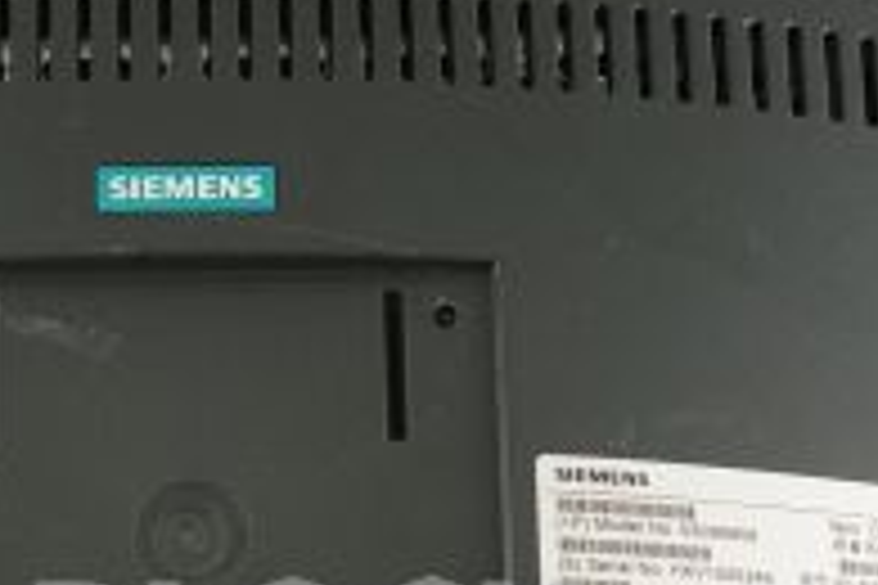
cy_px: 691
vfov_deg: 8.8
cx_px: 149
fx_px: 3756
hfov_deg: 13.3
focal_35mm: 154
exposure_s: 1/160
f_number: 13
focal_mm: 50
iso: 1600
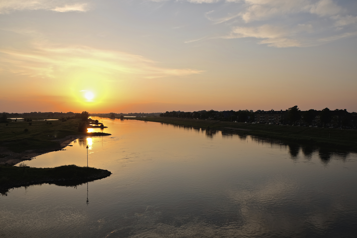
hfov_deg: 67.4
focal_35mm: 27
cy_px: 119
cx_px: 178
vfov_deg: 47.9
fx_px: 268
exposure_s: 1/350
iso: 200
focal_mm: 18
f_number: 5.6
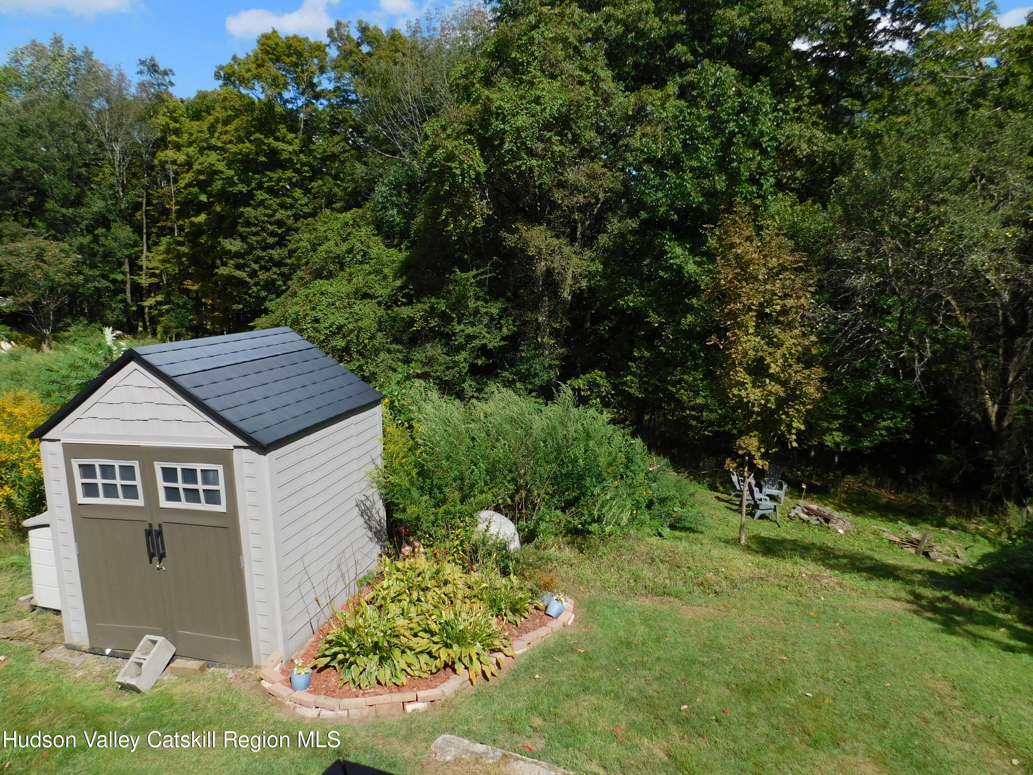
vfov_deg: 58.9
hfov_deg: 73.9
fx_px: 686
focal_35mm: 23
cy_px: 388
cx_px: 516
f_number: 6
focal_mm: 4
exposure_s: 1/400
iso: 125
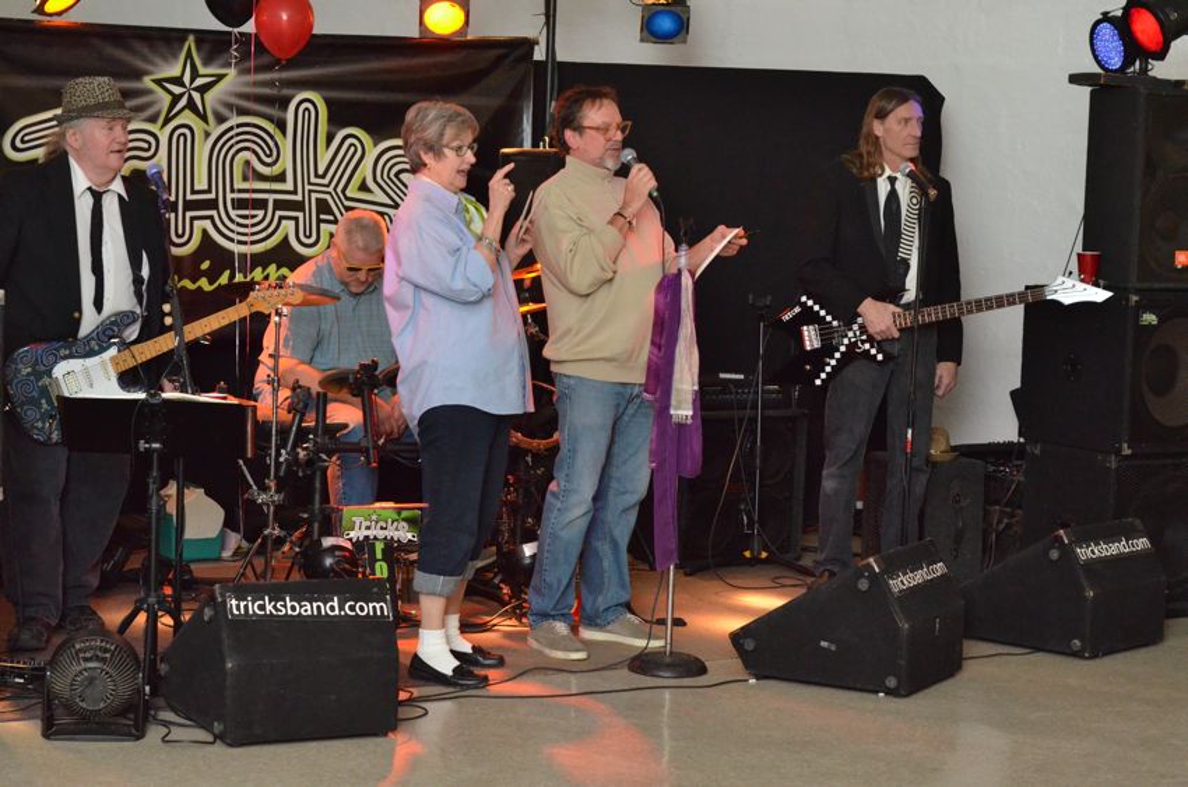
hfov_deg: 27.0
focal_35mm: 75
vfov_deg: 18.1
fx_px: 2470
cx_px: 594
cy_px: 394
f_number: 4
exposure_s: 1/250
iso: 4000
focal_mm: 50
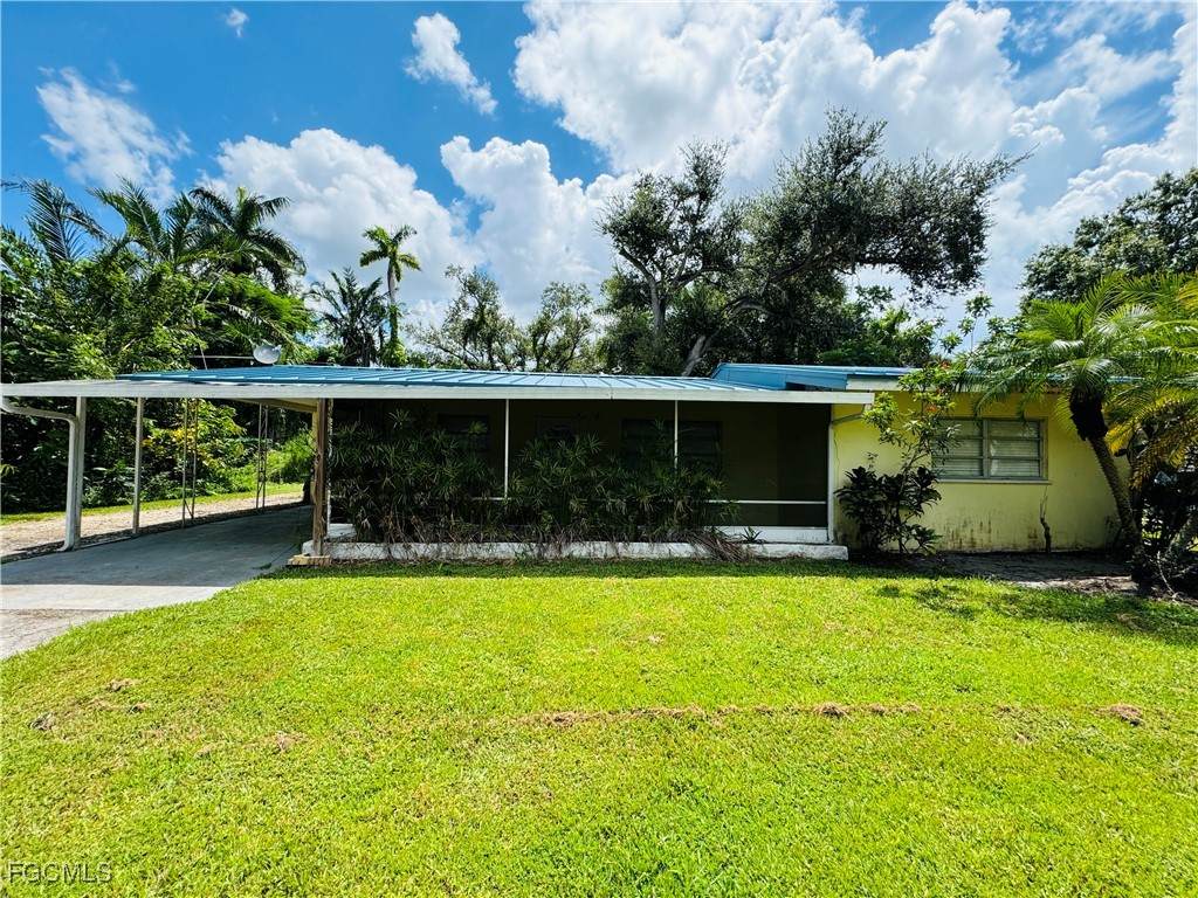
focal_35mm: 14
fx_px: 485
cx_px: 599
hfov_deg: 102.1
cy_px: 449
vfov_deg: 85.7
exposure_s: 1/910
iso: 40
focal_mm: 2.22
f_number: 2.2
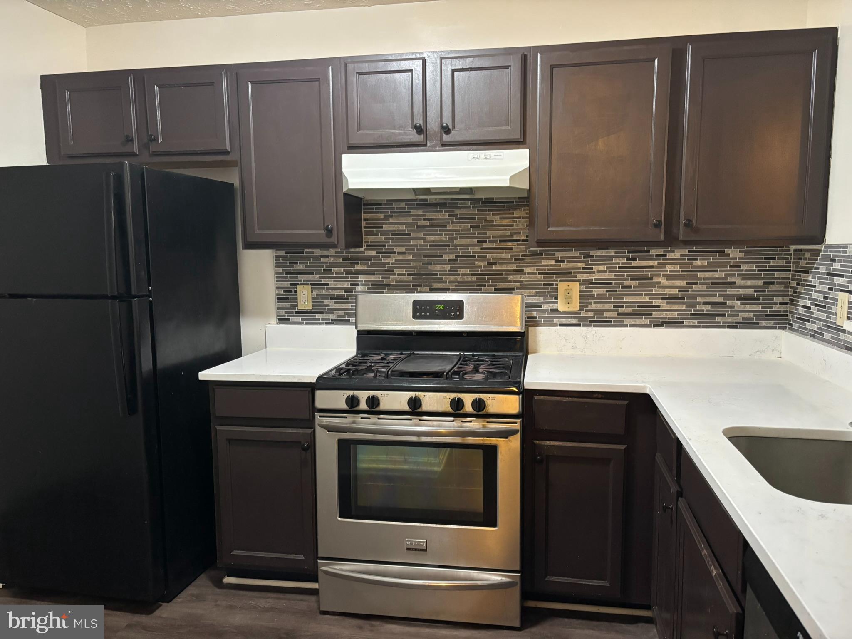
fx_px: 640
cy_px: 320
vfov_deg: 53.1
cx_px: 426
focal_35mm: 26
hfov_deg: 67.3
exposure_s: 1/40
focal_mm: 5.96
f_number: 1.6
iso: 500
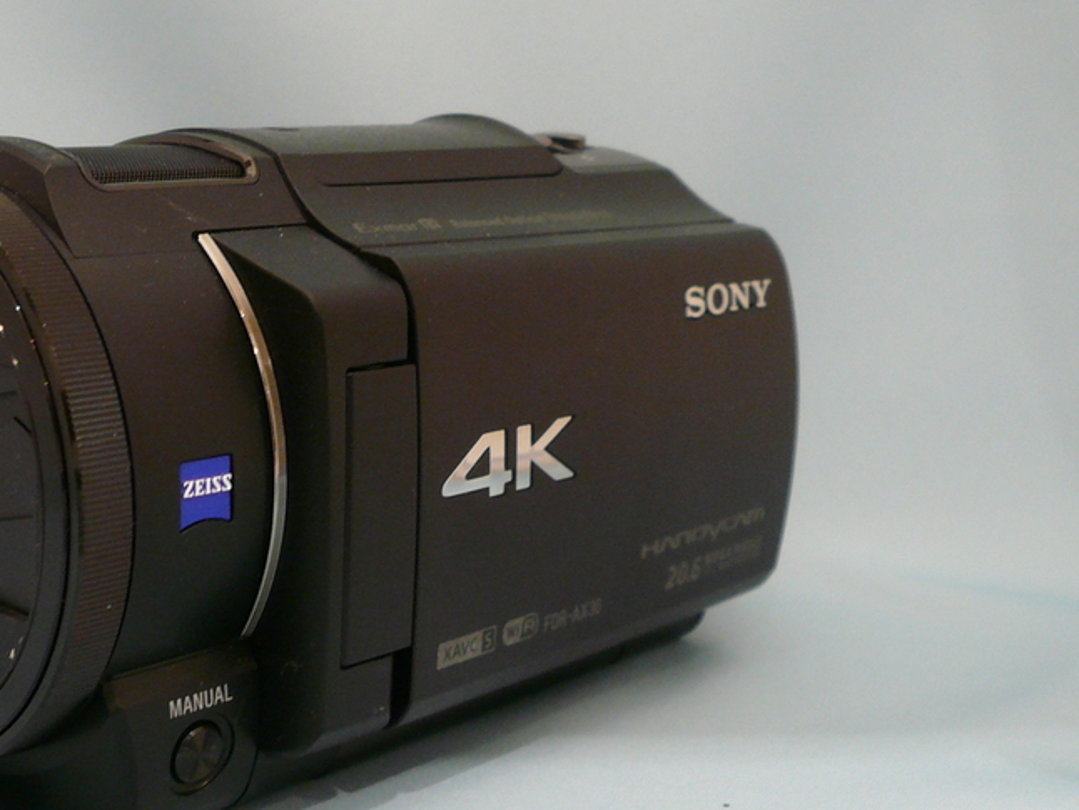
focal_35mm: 52
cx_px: 287
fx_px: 1621
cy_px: 372
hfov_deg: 36.1
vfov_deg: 28.0
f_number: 2.8
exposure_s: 1/15
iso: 100
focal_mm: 4.6
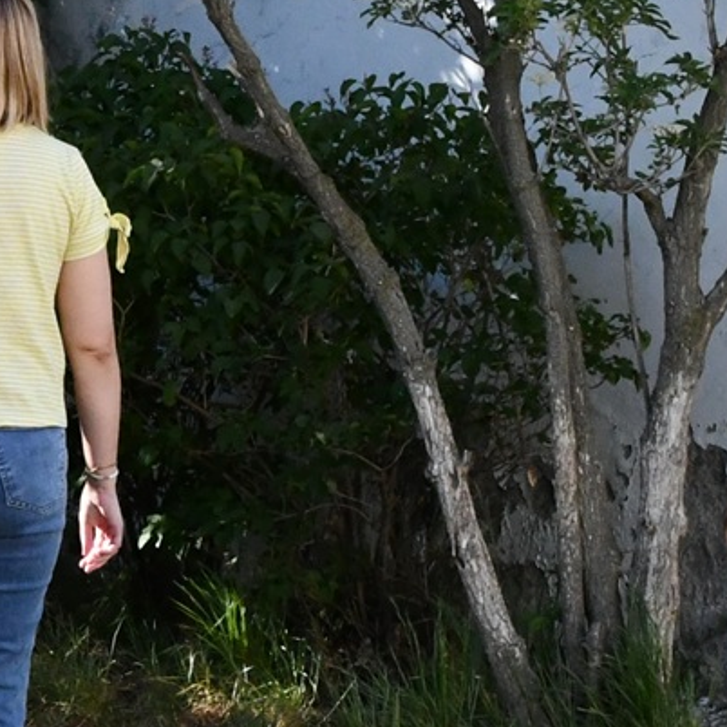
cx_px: 63
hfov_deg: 10.5
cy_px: 312
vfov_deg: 10.6
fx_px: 3921
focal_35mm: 165
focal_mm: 26
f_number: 14
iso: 2000
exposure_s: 1/800
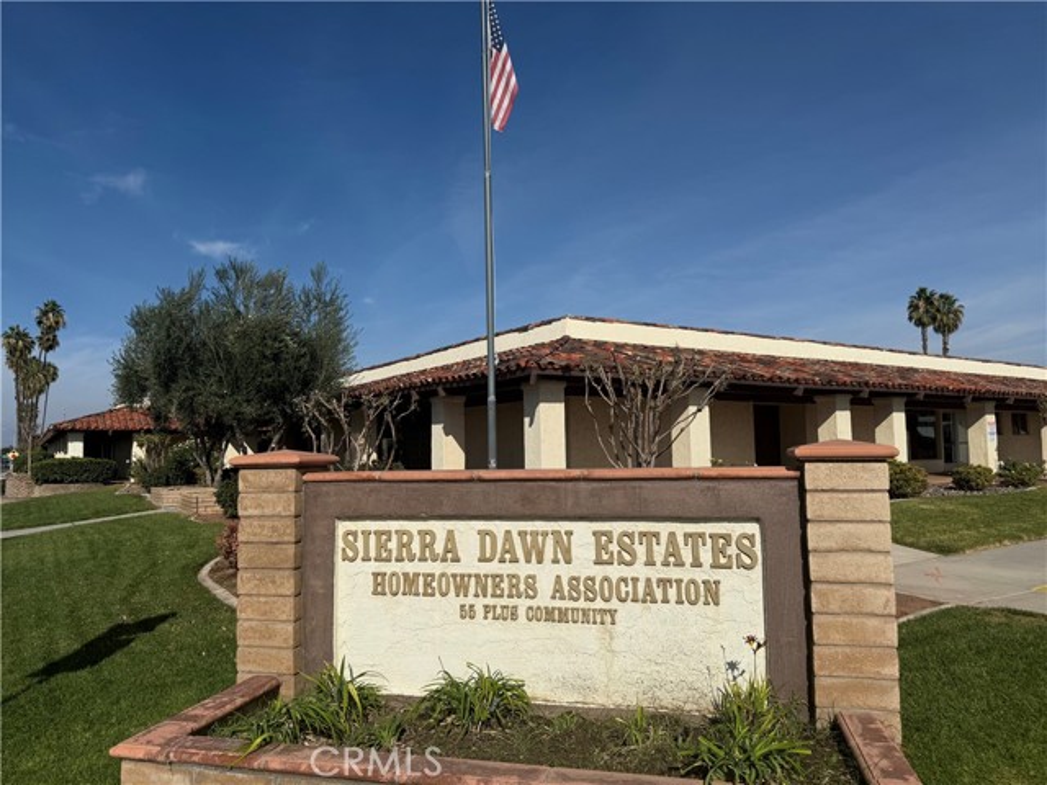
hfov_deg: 71.6
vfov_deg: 56.8
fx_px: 726
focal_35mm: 24
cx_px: 524
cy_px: 392
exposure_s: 1/14286
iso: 64
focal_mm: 6.76
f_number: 1.78
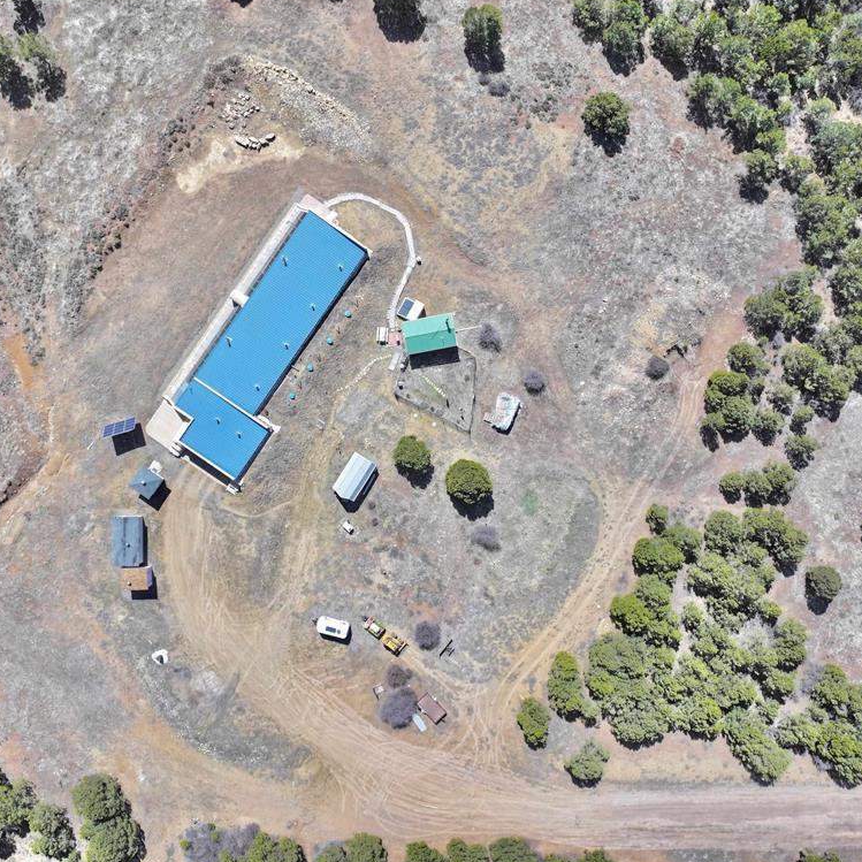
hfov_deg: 55.6
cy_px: 431
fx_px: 817
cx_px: 401
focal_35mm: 29
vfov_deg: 55.6
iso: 100
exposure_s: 1/1000
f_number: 2.8
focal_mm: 12.29
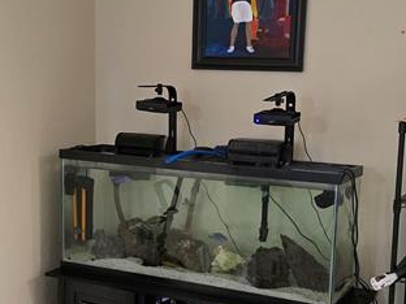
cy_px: 208
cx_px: 198
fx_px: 692
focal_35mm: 59
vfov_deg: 24.7
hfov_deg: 32.7
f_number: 1.7
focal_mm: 6.3
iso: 1000
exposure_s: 1/120
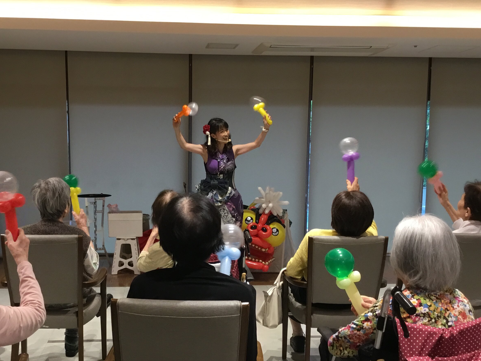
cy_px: 220
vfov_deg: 33.5
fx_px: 598
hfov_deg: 43.7
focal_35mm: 43
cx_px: 202
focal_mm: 3.3
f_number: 2.4
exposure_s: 1/30
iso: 80
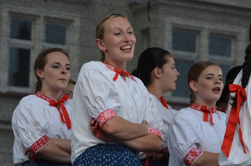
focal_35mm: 183
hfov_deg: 11.3
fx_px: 1273
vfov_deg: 7.5
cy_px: 83
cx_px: 126
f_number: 6.3
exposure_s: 1/640
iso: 800
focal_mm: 122
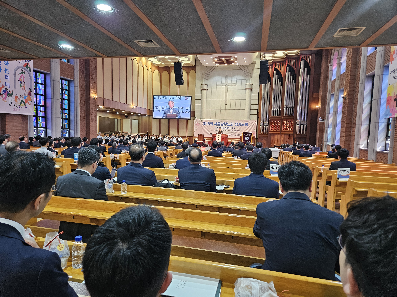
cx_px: 198
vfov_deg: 58.9
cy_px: 148
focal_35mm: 23
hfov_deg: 73.9
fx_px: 264
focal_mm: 5.4
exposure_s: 1/120
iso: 250
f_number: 1.8
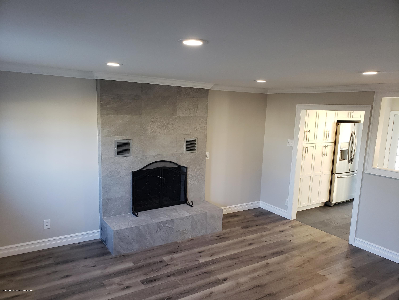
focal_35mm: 26
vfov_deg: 53.1
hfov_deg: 67.3
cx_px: 200
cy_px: 150
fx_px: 300
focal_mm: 4.3
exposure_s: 1/60
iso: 250
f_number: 2.4
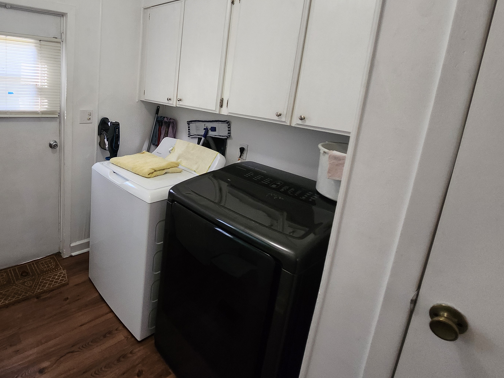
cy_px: 133
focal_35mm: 19
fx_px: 277
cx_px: 138
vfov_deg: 67.2
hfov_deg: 79.4
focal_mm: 1.7
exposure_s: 1/60
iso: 250
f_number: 2.2
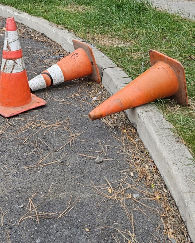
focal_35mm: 63
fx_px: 454
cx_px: 89
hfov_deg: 24.2
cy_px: 31
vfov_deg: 29.0
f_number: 1.8
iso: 32
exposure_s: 1/251
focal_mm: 5.4
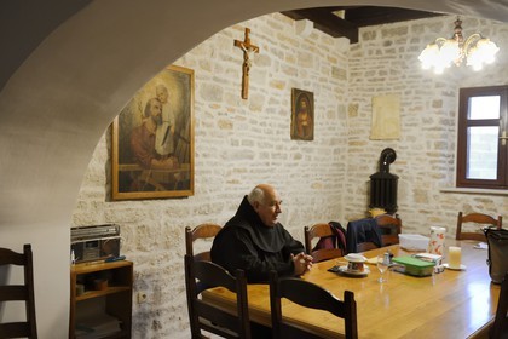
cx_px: 254
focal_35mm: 34
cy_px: 170
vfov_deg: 38.9
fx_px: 480
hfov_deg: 55.8
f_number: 3.2
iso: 1000
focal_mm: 34
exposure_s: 1/80
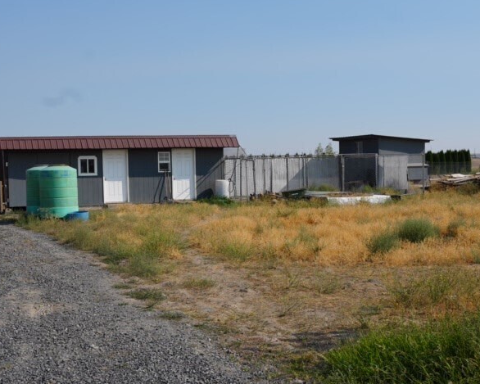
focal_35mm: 57
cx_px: 243
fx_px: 810
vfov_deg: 26.7
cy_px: 171
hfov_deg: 33.0
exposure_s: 1/250
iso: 100
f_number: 10
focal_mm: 22
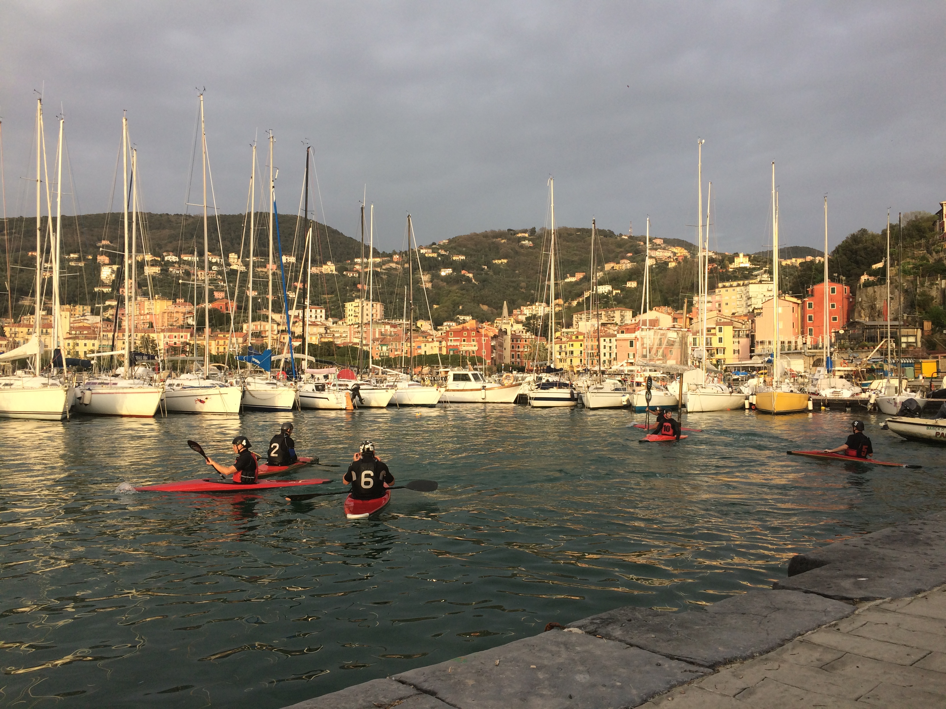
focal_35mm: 29
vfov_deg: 48.2
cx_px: 473
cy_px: 354
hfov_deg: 61.7
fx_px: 793
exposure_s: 1/351
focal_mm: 4.15
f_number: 2.2
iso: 32
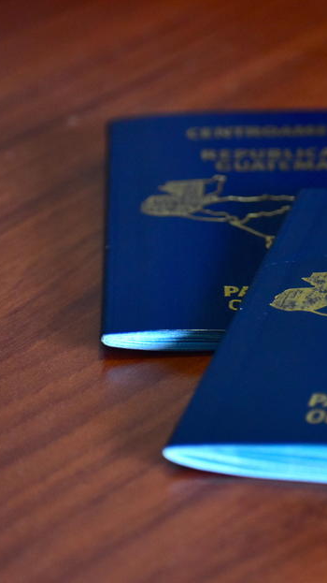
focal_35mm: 242
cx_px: 343
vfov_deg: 8.9
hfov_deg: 5.0
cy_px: 292
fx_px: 3734
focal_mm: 102
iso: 1600
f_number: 4.8
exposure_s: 1/80
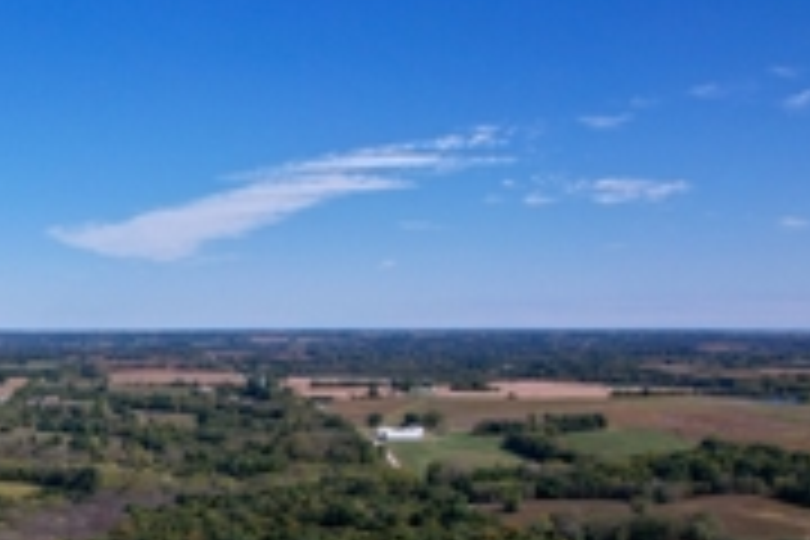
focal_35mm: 55
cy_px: 558
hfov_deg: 34.4
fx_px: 1237
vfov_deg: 23.4
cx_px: 94
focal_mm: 8.38
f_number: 2.8
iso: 100
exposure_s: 1/100
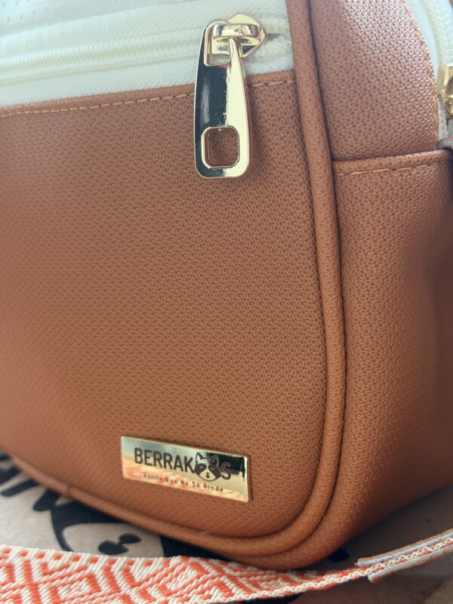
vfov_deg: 39.7
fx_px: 838
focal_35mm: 48
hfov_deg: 30.3
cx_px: 226
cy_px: 302
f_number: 1.78
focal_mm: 6.76
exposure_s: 1/60
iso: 250
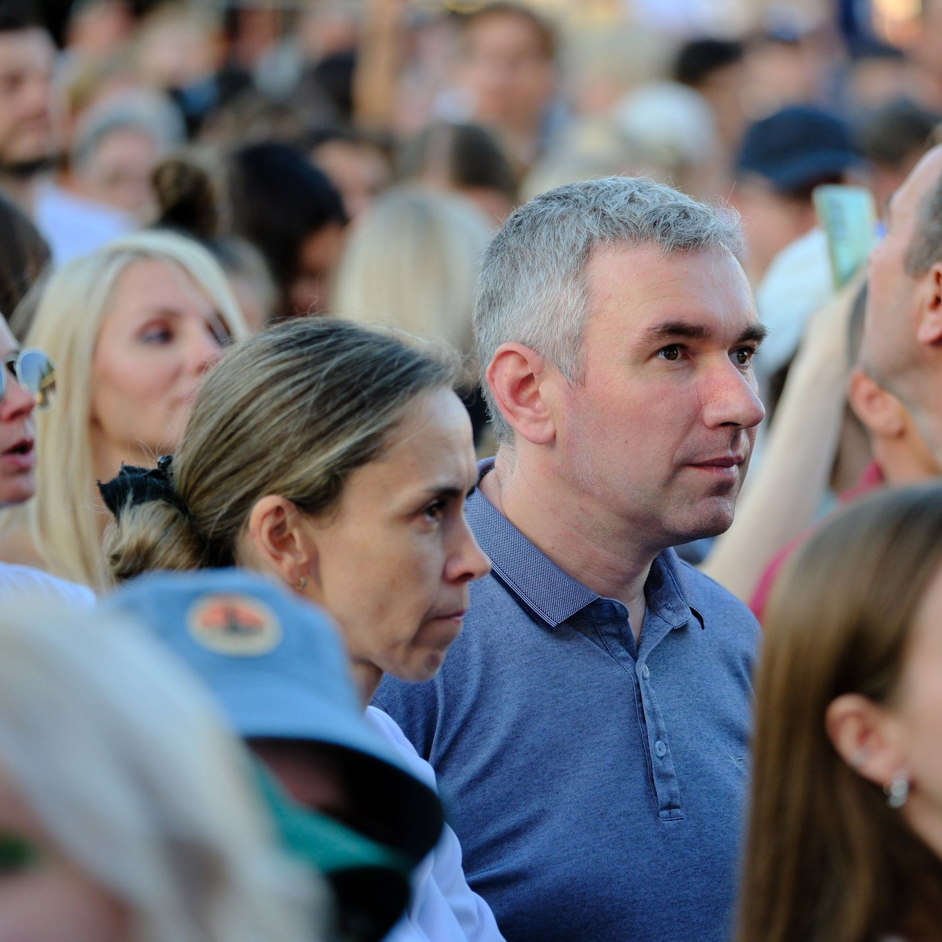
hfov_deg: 6.5
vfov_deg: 6.5
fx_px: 8251
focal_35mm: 268
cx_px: 651
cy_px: 471
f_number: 2.8
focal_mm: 140
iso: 640
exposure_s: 1/550
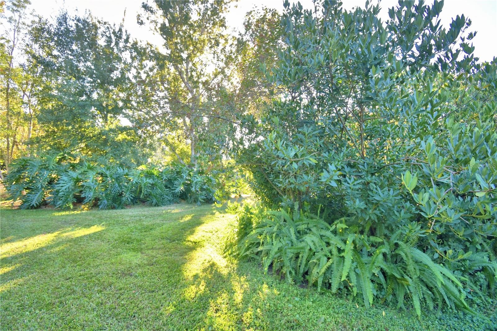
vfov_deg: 77.3
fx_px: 207
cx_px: 248
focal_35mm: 15
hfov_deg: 100.4
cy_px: 166
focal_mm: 10
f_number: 4.5
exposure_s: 1/125
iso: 280
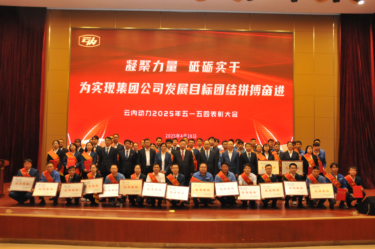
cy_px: 124
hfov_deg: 57.3
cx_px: 188
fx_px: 343
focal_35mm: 33
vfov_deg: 39.9
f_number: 5
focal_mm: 22
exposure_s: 1/60
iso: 1600
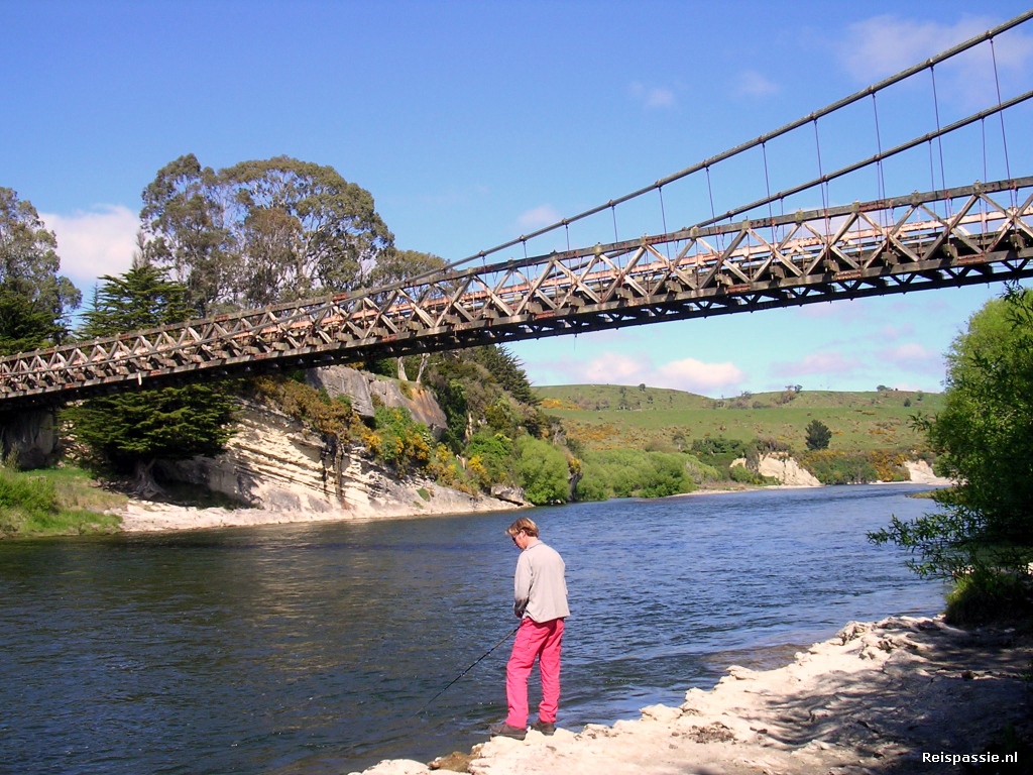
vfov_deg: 37.7
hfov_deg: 49.0
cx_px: 516
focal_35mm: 38
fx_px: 1134
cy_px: 388
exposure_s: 1/222
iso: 100
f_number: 5.6
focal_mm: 5.8
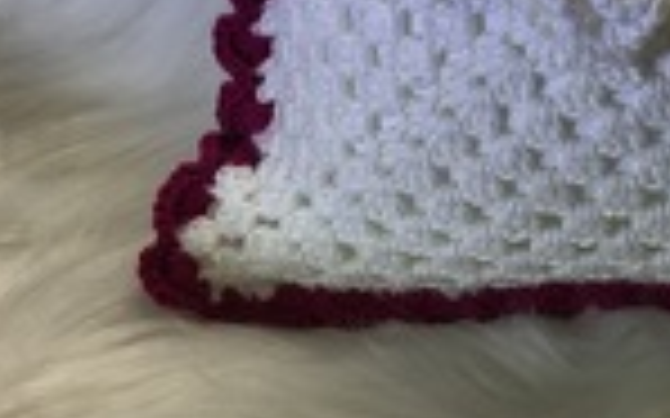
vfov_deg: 16.5
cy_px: -9
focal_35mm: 77
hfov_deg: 25.9
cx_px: 614
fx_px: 1405
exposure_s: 1/50
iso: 32
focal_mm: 3.3
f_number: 2.4
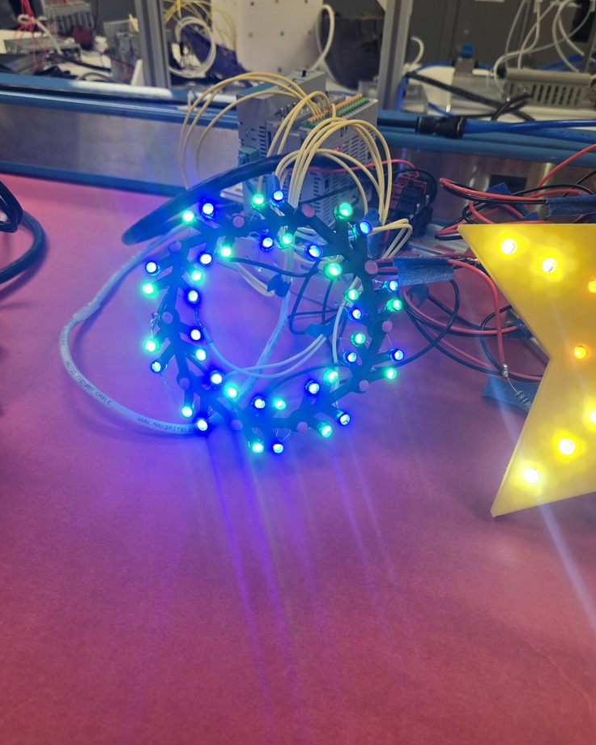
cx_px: 297
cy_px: 352
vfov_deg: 68.0
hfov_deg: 56.8
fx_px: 551
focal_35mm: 25
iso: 32
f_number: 1.8
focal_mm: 5.4
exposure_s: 1/120
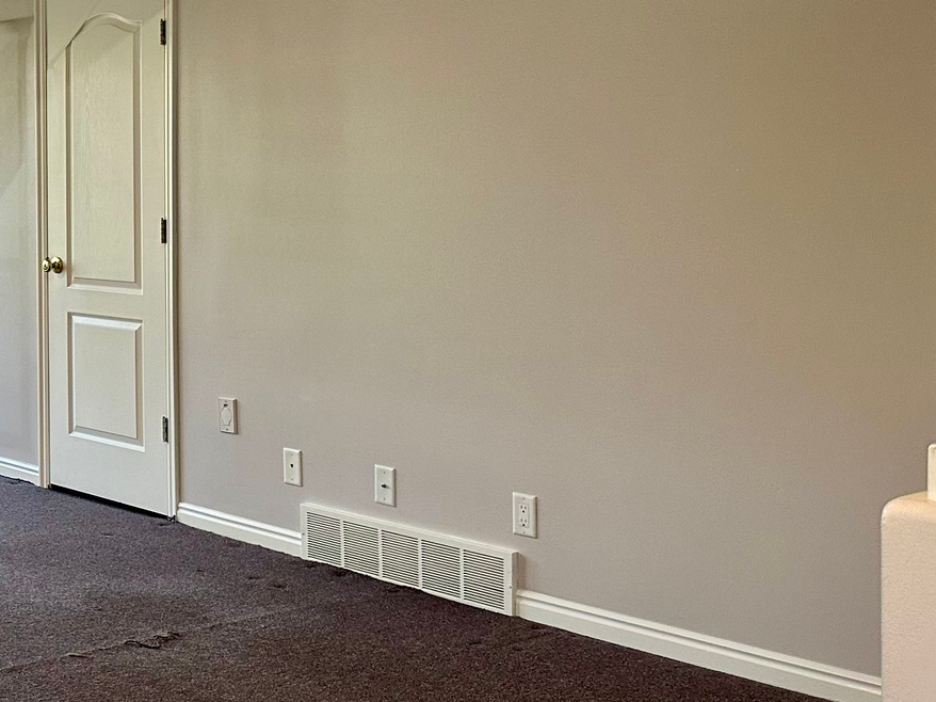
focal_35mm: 56
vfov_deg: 25.9
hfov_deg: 30.6
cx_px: -98
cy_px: 206
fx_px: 1514
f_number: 1.78
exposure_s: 1/120
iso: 200
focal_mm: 6.86
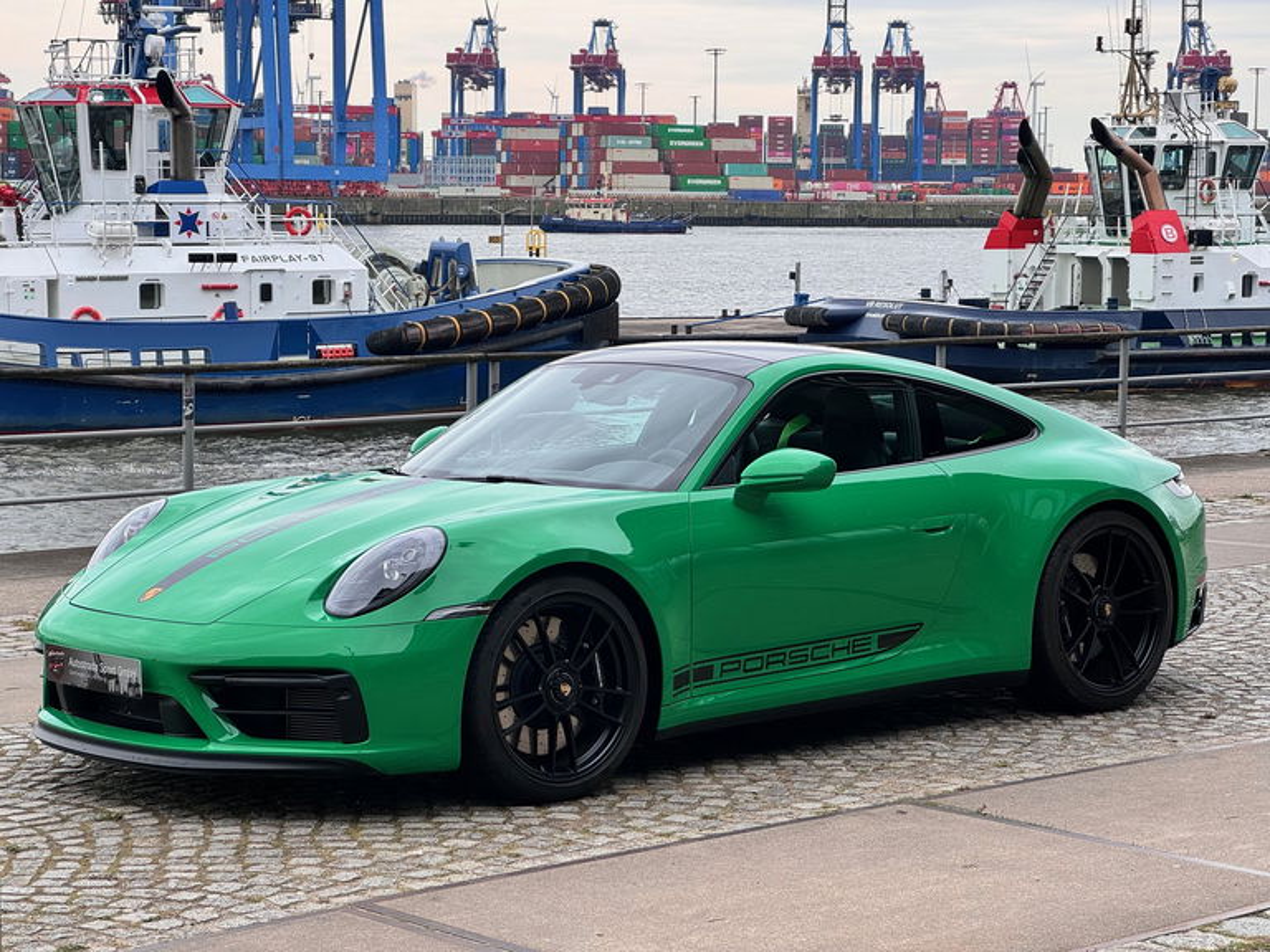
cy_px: 476
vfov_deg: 19.1
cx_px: 635
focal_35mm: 77
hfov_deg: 25.3
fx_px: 2825
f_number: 2.8
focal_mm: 9
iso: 25
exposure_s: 1/205
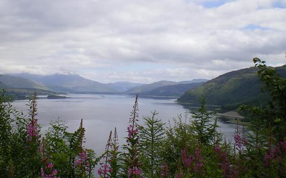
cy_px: 93
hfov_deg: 40.1
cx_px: 112
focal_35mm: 50
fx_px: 390
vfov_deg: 25.8
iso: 64
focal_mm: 6.3
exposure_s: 1/400
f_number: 4.6
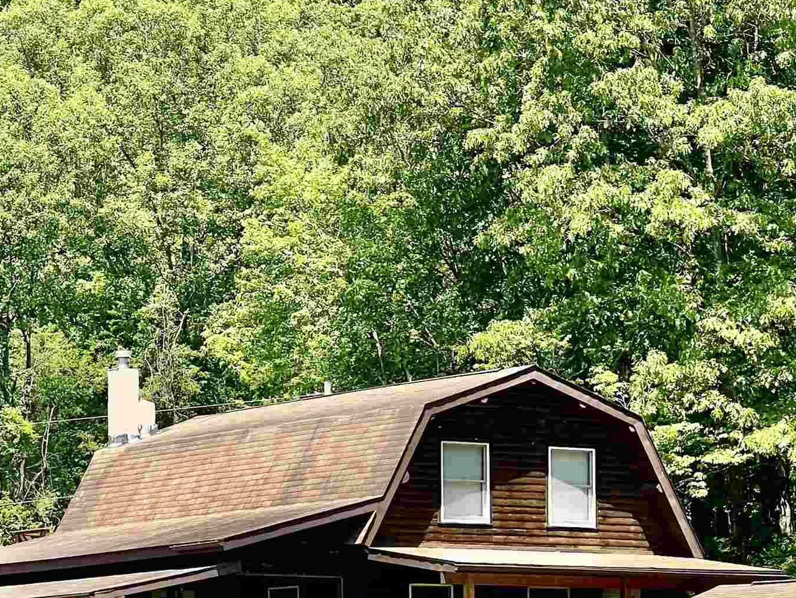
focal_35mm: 174
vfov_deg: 8.5
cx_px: 517
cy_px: 583
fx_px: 4002
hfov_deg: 11.3
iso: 32
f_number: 2.8
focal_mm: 9
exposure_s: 1/302
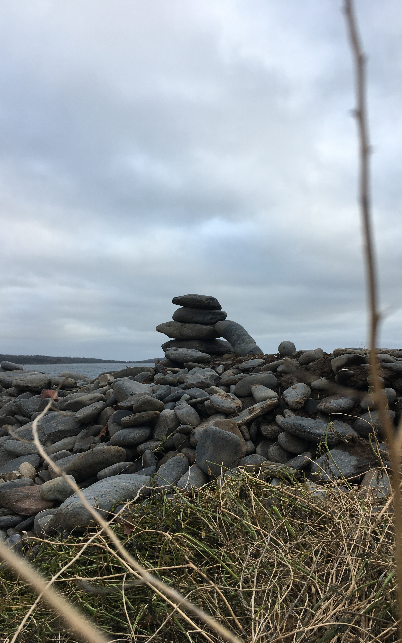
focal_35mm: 31
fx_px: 543
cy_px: 323
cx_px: 212
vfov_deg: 61.2
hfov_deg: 40.6
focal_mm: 4.15
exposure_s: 1/390
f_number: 2.2
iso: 25
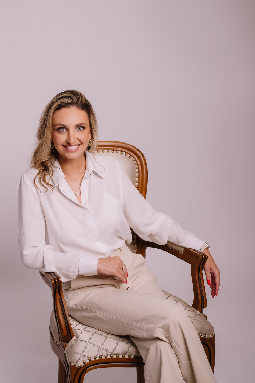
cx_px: 128
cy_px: 192
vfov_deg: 39.6
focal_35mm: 50
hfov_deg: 27.0
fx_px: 532
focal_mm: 50
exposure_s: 1/160
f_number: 5
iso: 100
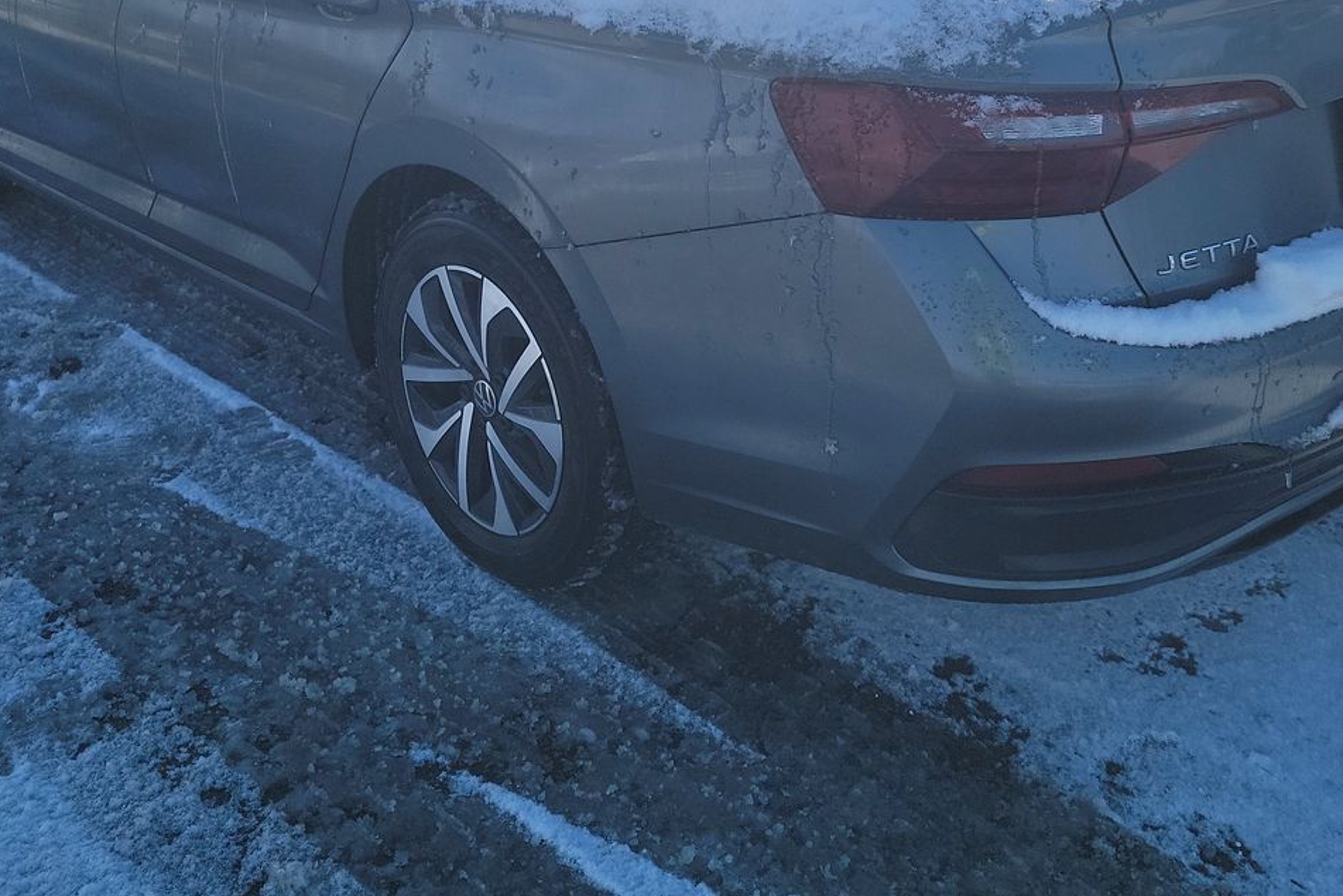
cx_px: 669
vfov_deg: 31.3
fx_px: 1567
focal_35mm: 42
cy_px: 228
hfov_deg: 46.4
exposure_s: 1/1248
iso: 50
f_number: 1.8
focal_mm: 6.7
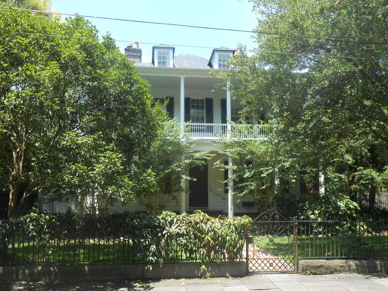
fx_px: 381
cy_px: 146
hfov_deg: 54.0
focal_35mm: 34
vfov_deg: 41.8
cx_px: 194
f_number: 3.9
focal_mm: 6
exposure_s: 1/160
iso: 80
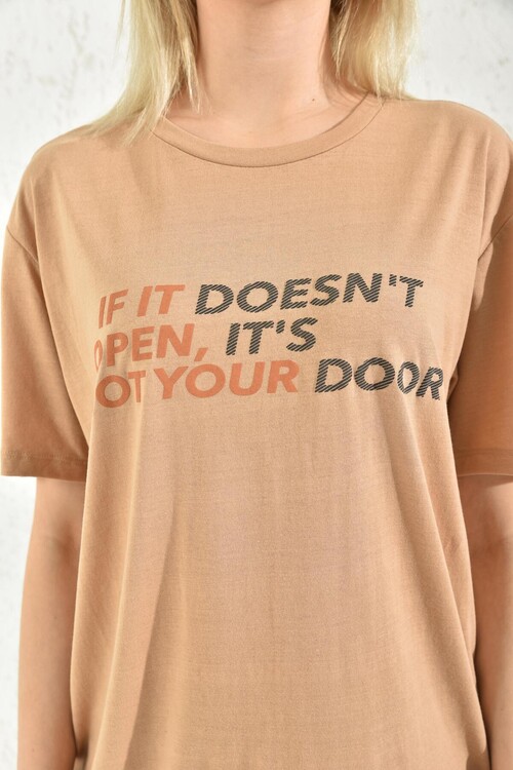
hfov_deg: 29.2
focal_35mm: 46
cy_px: 385
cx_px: 256
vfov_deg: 42.7
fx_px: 983
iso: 100
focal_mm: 46
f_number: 7.1
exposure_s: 1/160
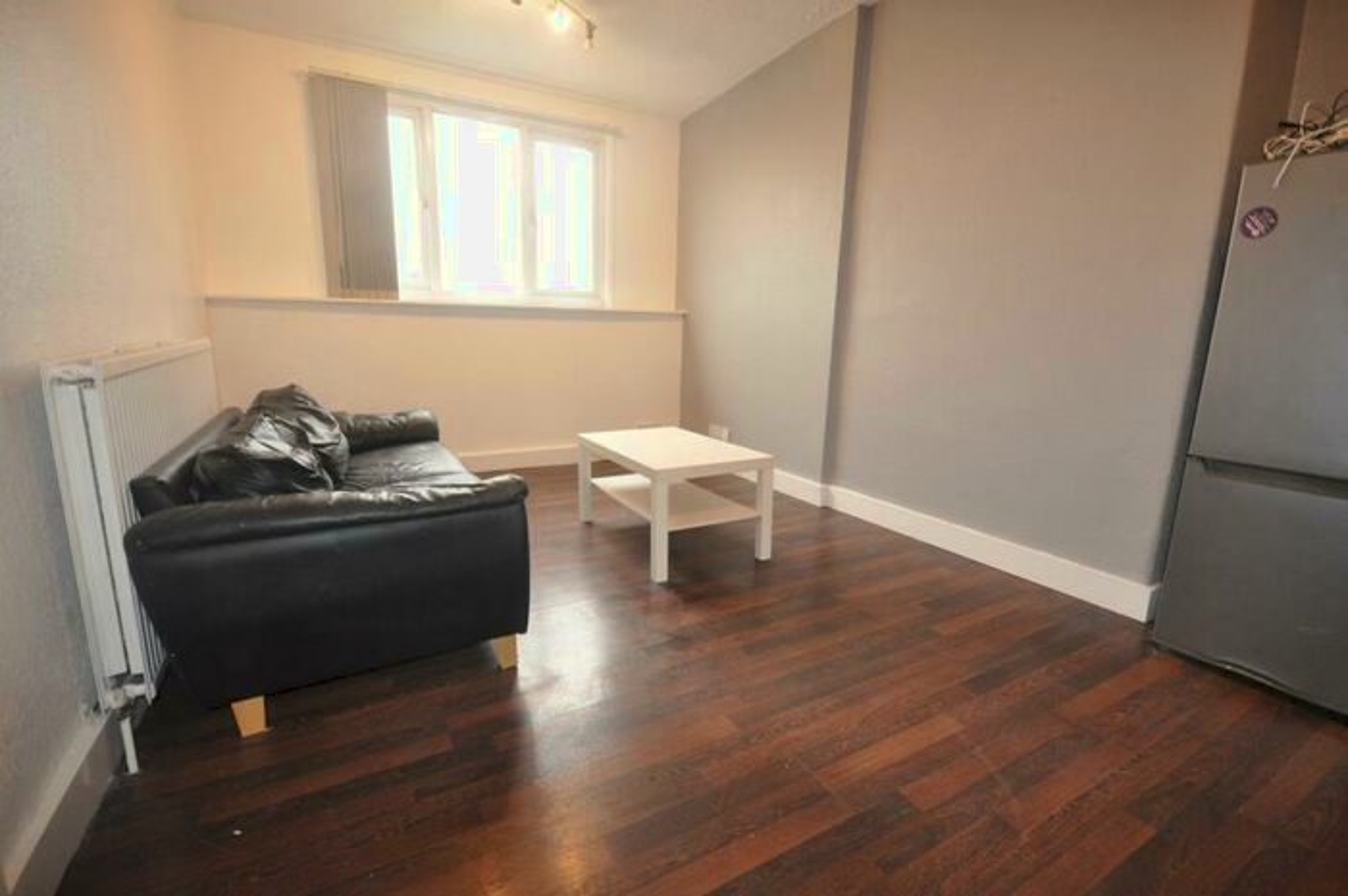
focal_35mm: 15
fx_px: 561
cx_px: 674
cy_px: 448
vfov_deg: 77.2
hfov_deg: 100.5
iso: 1250
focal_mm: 10
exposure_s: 1/60
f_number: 4.5
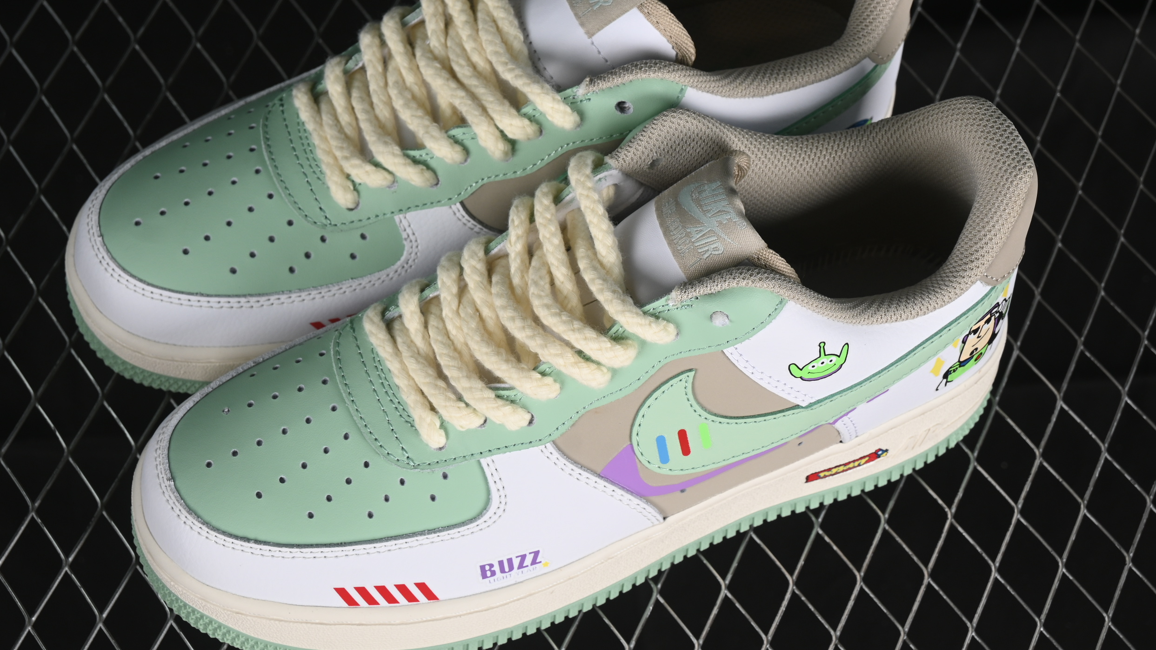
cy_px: 286
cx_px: 558
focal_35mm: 88
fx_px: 2698
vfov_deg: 13.7
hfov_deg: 24.2
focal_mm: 50
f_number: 8
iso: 160
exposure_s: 1/60
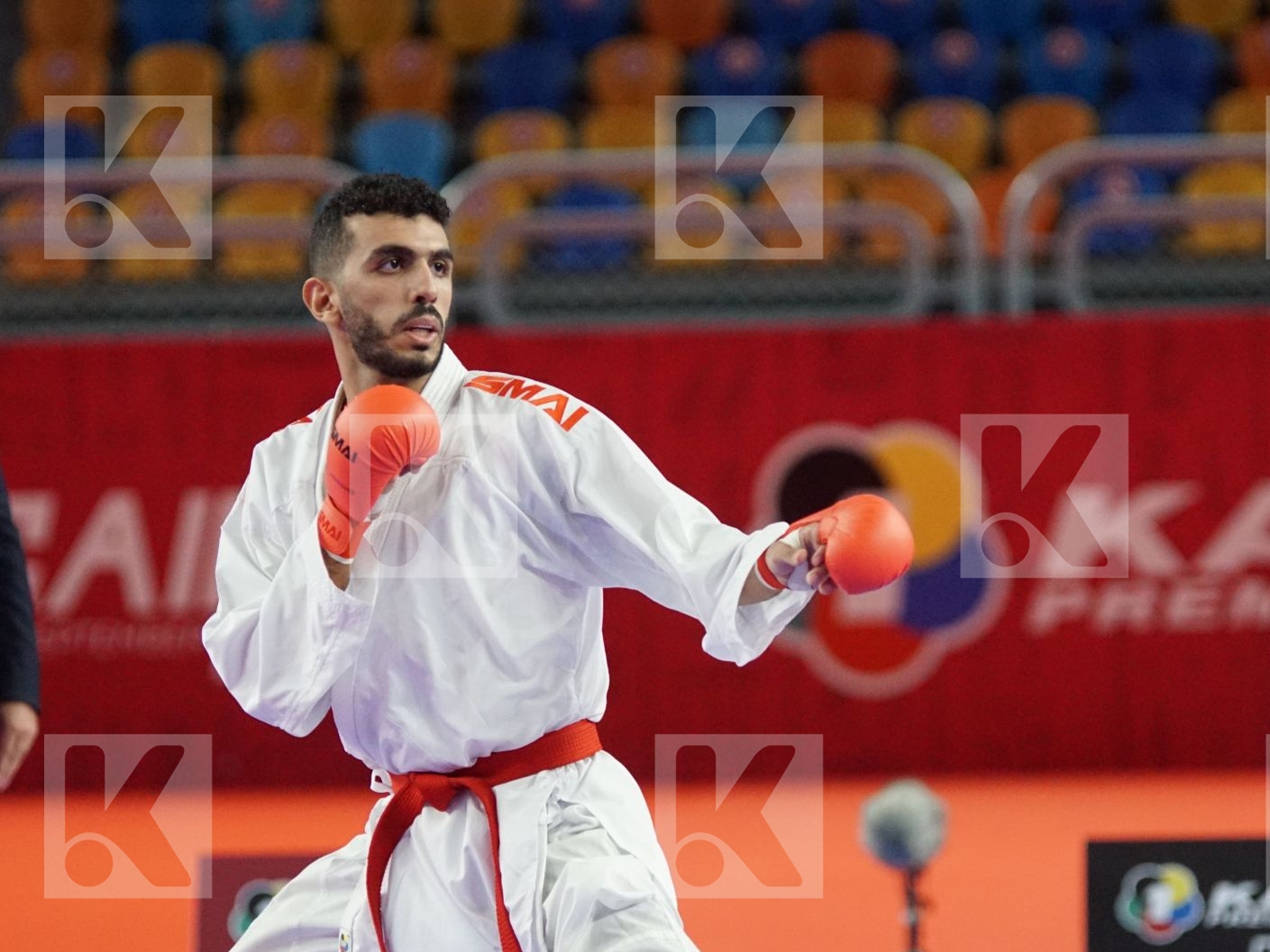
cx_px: 739
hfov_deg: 7.7
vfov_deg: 5.8
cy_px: 496
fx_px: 9466
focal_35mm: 258
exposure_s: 1/1600
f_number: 2.8
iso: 3200
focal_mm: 140
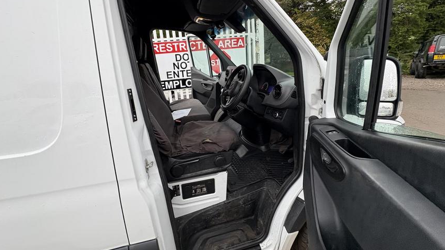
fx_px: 189
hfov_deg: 99.3
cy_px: 102
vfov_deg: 66.5
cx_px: 214
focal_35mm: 16
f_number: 2.2
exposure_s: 1/137
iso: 100
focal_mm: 2.22
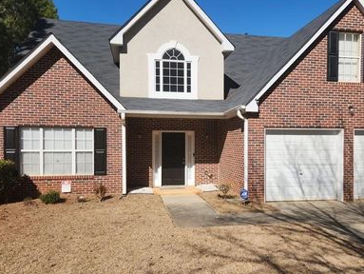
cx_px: 201
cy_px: 159
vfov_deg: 46.7
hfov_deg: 59.8
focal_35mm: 30
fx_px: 316
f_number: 1.8
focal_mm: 5.4
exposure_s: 1/2283
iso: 20
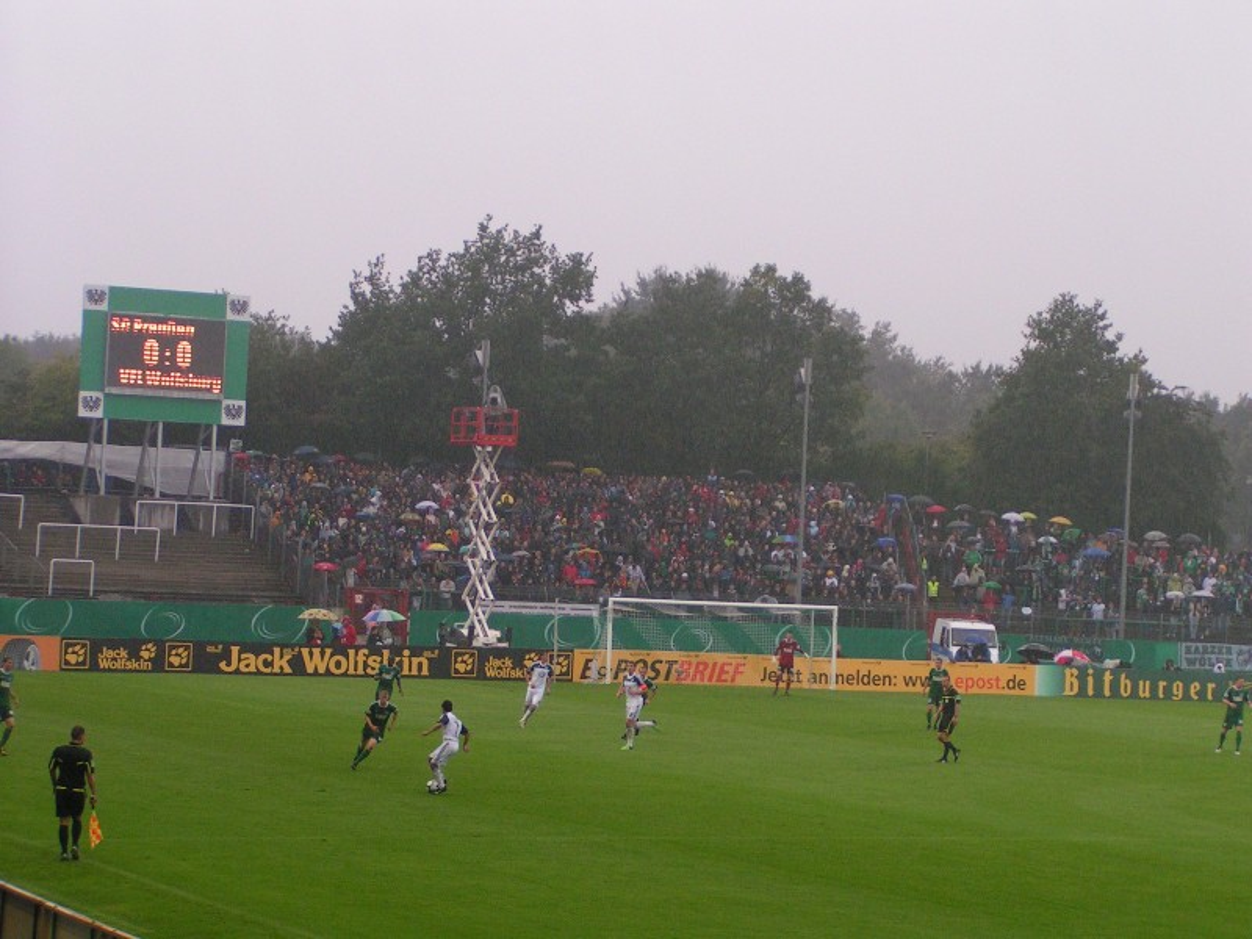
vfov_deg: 14.2
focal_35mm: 104
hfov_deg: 18.9
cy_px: 470
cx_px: 626
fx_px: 3761
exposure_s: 1/125
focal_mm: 15.9
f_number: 3.5
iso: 125
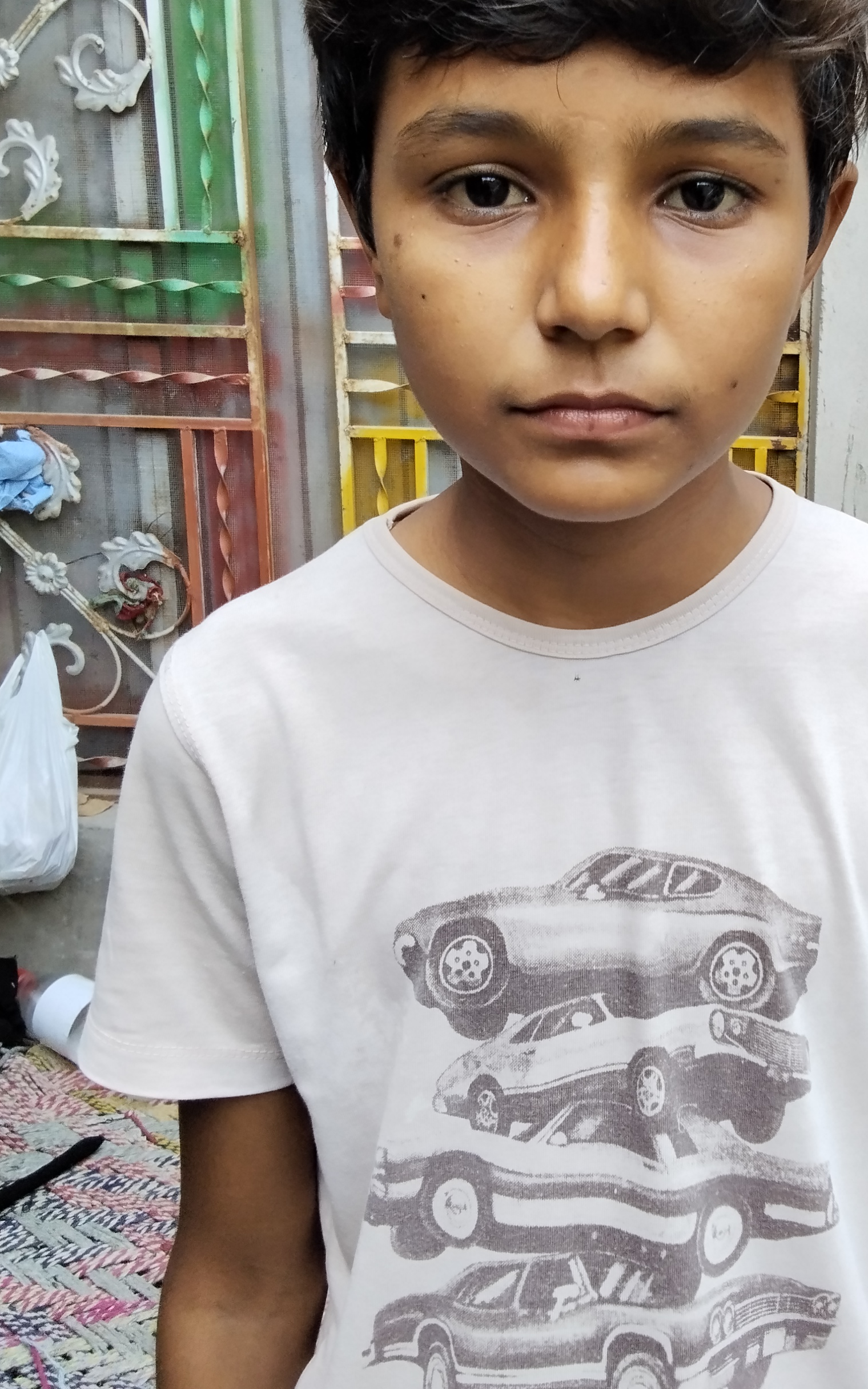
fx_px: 1400
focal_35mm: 37
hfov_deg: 33.5
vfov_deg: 52.4
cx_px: 690
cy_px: 566
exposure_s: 1/138
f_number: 2
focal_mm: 2.78
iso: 50
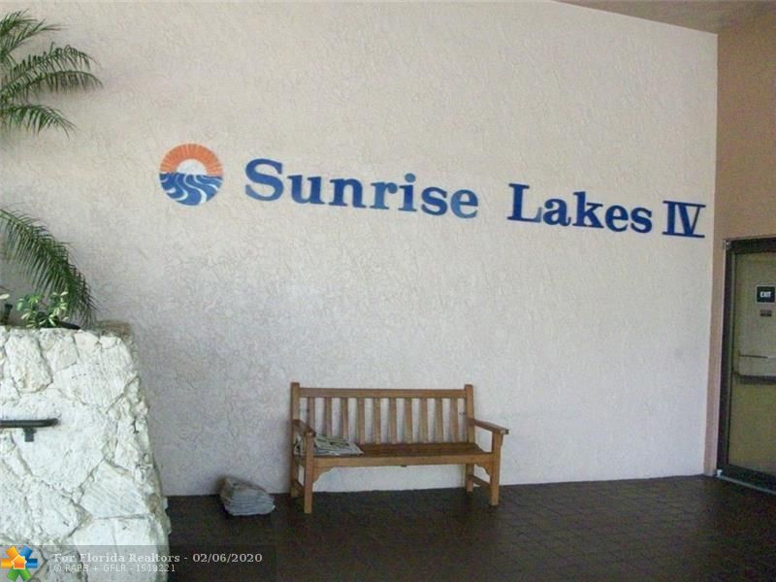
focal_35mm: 34
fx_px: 762
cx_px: 388
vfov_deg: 41.8
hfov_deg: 54.0
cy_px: 291
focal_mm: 5.7
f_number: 2.8
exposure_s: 1/128
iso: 523
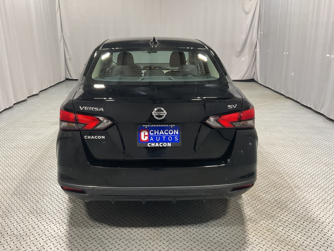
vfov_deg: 44.2
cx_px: 155
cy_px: 131
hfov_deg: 56.8
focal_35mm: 32
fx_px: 309
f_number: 1.8
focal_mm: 3
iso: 80
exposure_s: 1/60
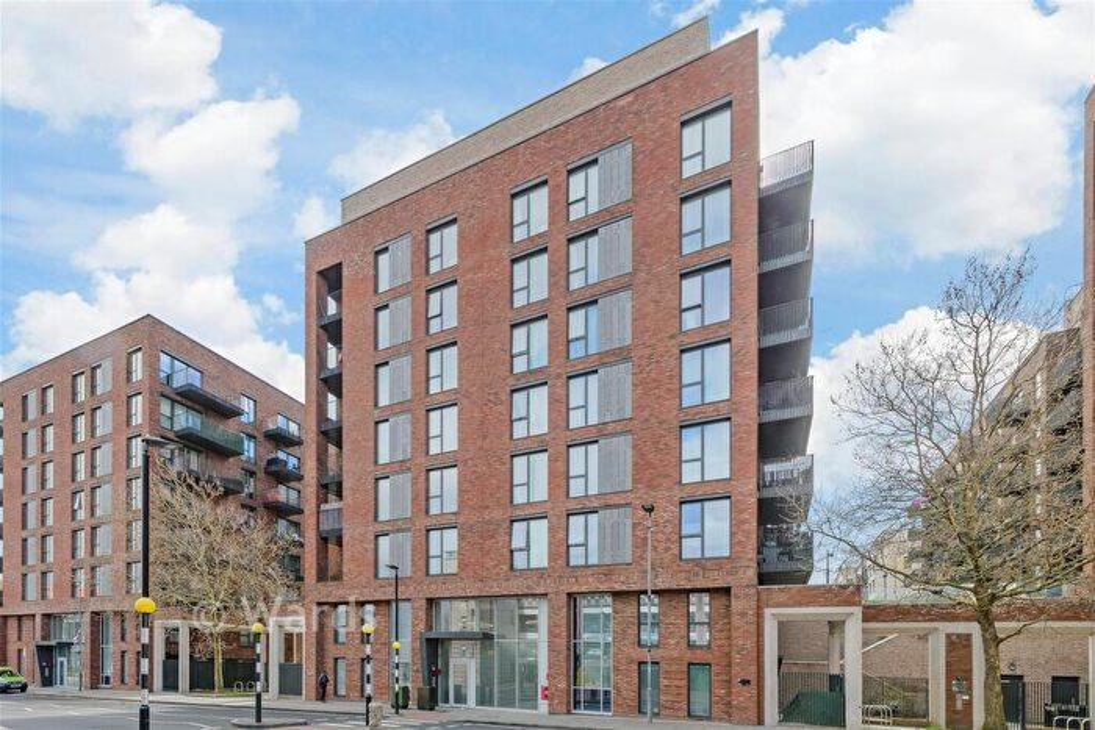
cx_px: 548
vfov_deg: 81.2
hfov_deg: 104.2
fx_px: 426
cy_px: 365
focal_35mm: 14
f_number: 8
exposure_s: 1/800
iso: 400
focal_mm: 14
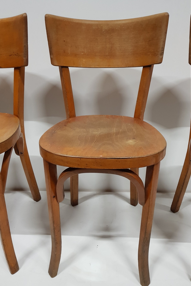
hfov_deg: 46.4
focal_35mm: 28
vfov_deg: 65.5
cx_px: 102
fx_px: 223
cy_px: 142
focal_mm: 4.2
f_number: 1.7
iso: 200
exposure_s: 1/24
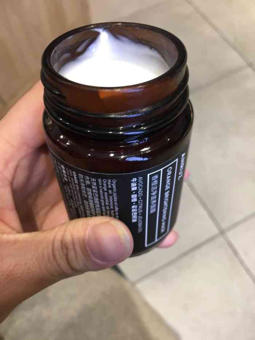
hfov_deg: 48.2
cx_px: 128
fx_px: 285
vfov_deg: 61.7
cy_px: 170
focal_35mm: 29
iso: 80
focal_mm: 4.15
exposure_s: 1/33
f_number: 2.2
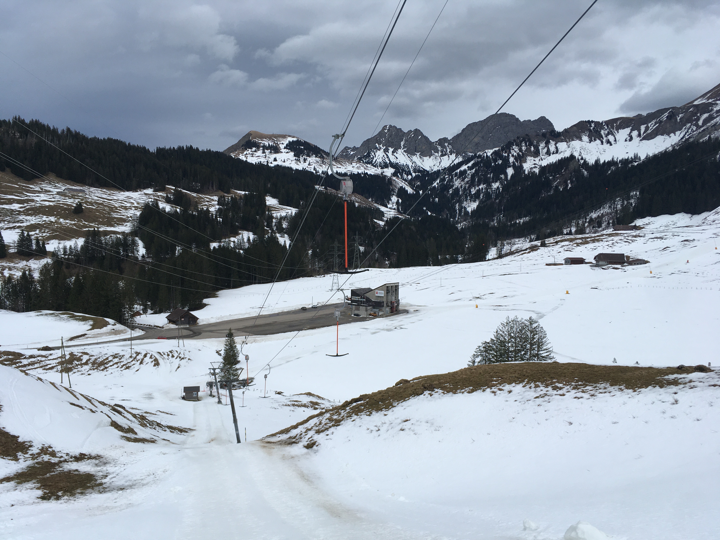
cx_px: 360
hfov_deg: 61.7
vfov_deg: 48.2
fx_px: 603
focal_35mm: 29
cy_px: 270
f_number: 2.2
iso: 25
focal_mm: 4.15
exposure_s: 1/582
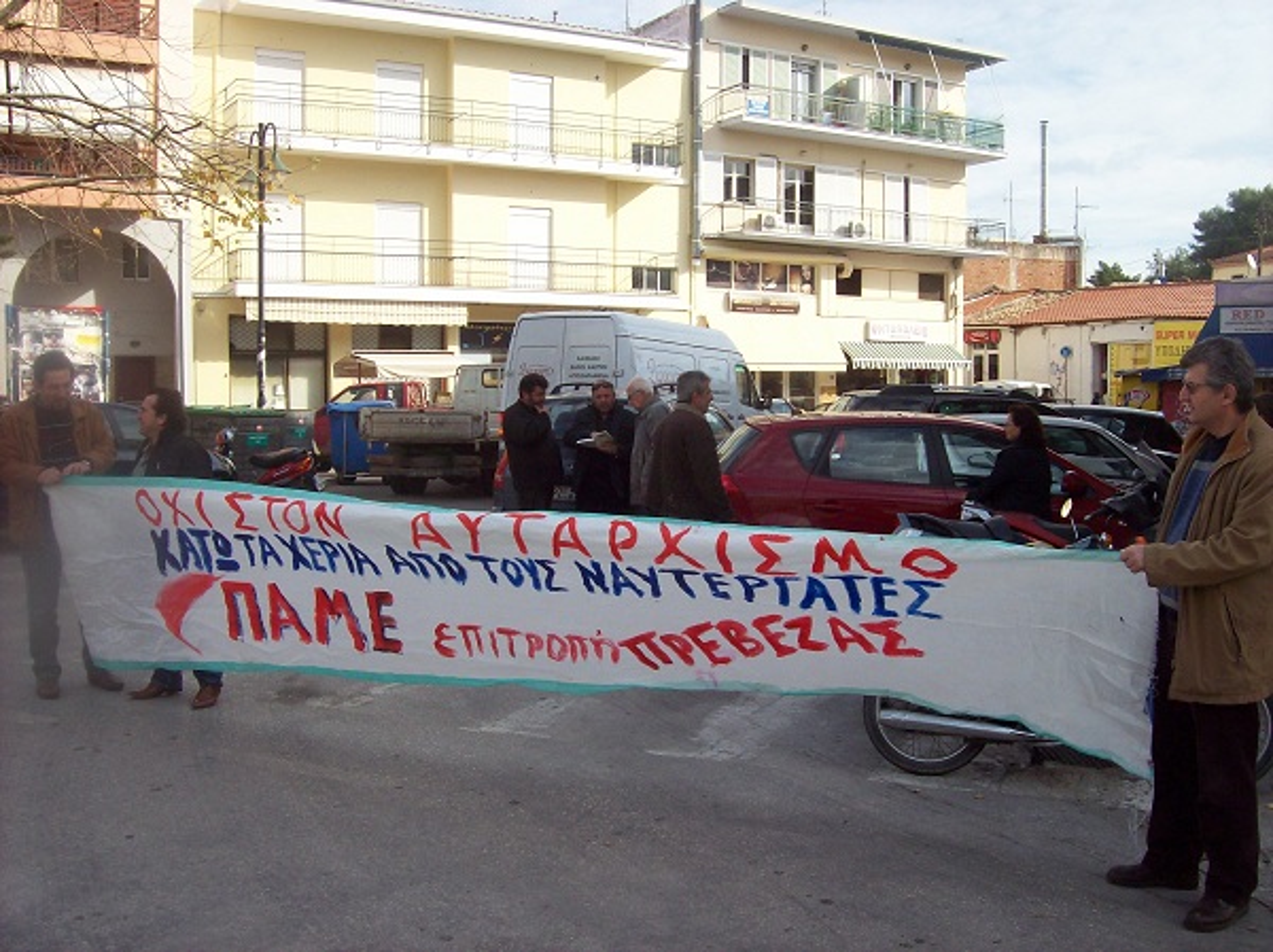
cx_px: 636
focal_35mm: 36
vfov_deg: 39.6
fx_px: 1323
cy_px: 476
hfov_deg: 51.4
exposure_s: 1/445
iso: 80
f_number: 4.8
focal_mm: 6
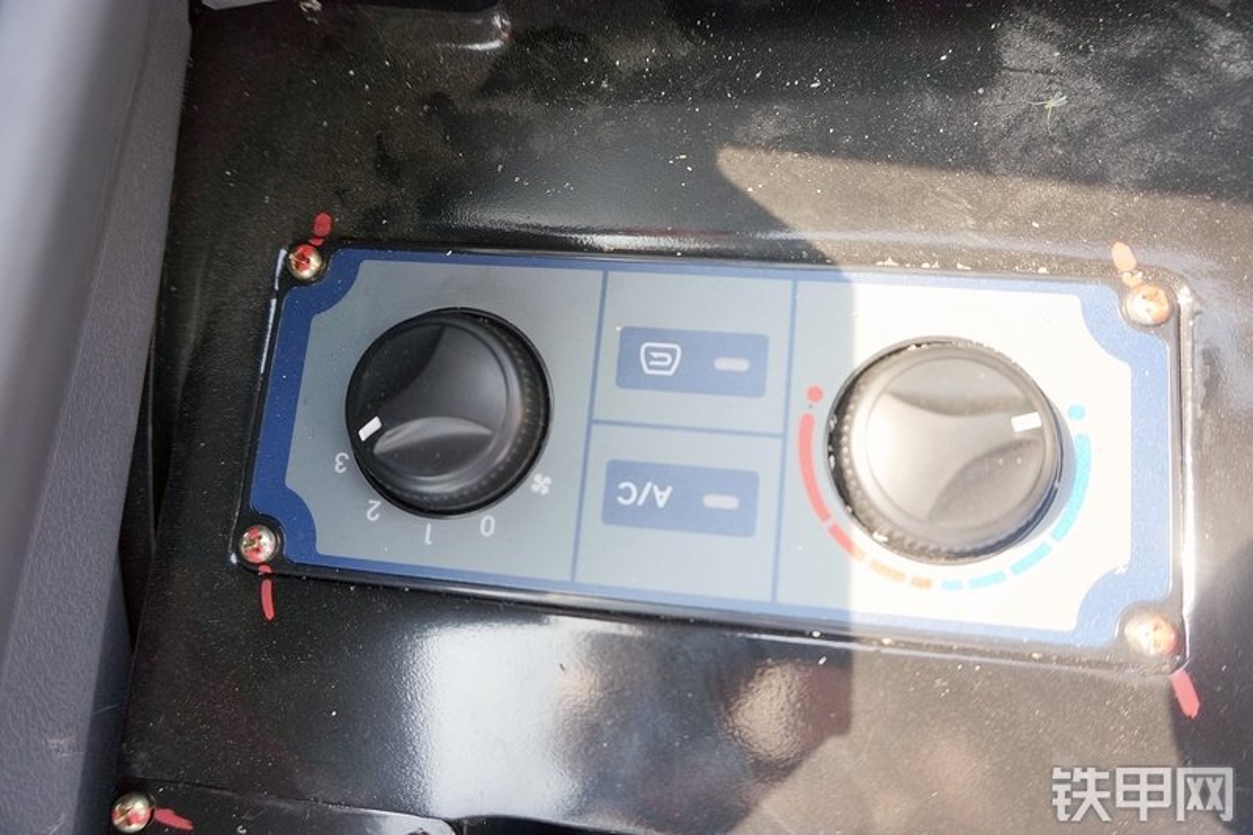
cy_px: 418
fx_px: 835
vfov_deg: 53.1
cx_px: 626
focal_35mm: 24
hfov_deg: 73.8
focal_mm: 16
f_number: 4
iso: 125
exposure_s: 1/60
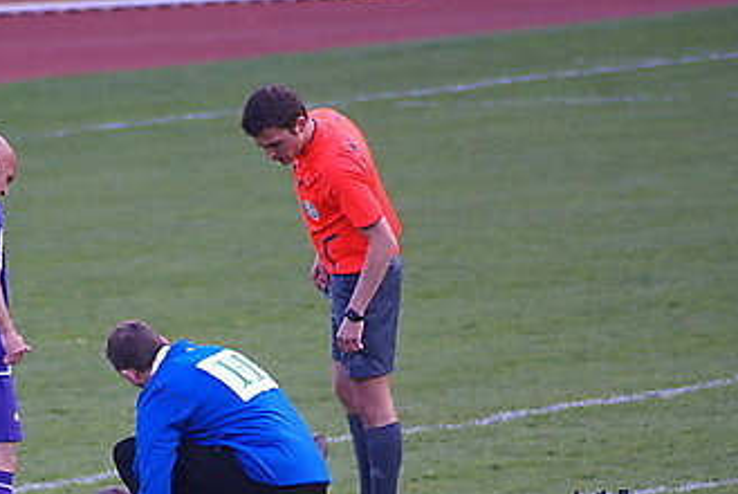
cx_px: 182
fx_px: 17337
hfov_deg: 2.4
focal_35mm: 845
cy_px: 458
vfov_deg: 1.6
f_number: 5.6
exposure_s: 1/200
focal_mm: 300
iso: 800
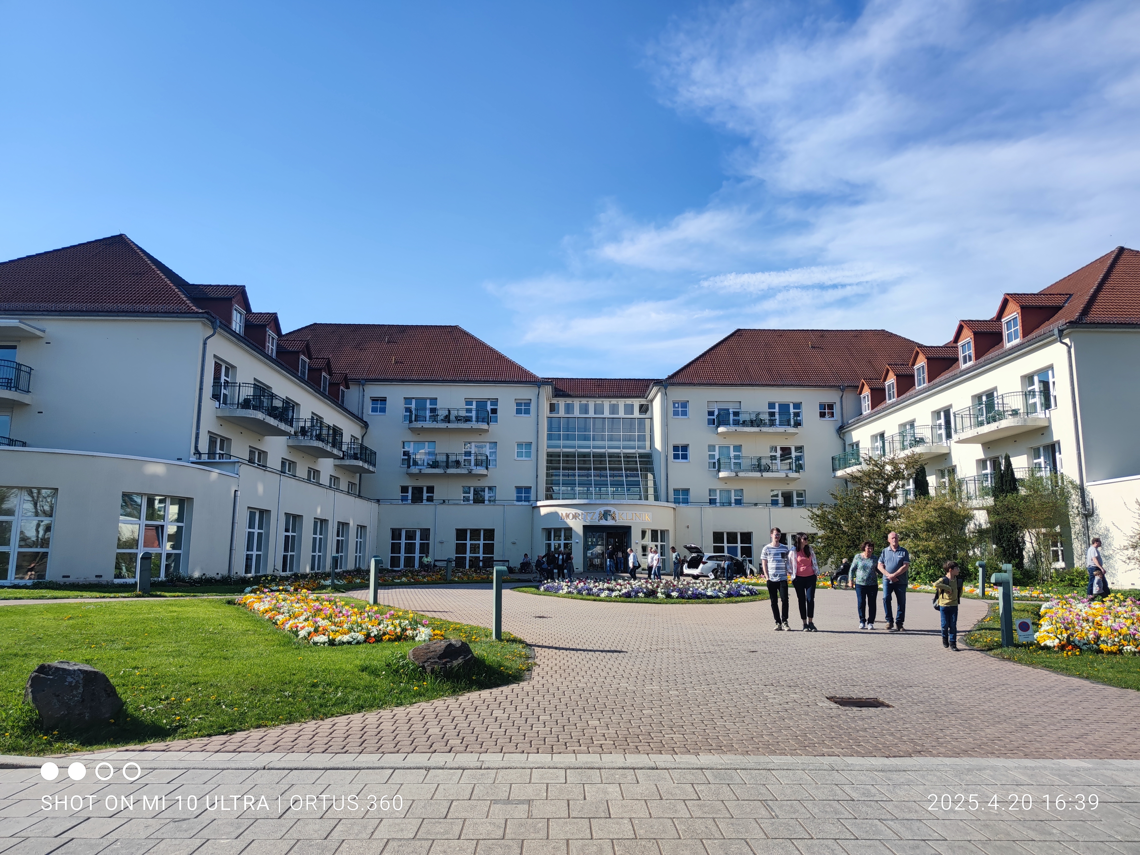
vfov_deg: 54.9
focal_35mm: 25
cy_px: 428
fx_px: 823
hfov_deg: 69.4
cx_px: 570
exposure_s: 1/1899
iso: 50
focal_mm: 6.78
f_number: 1.85
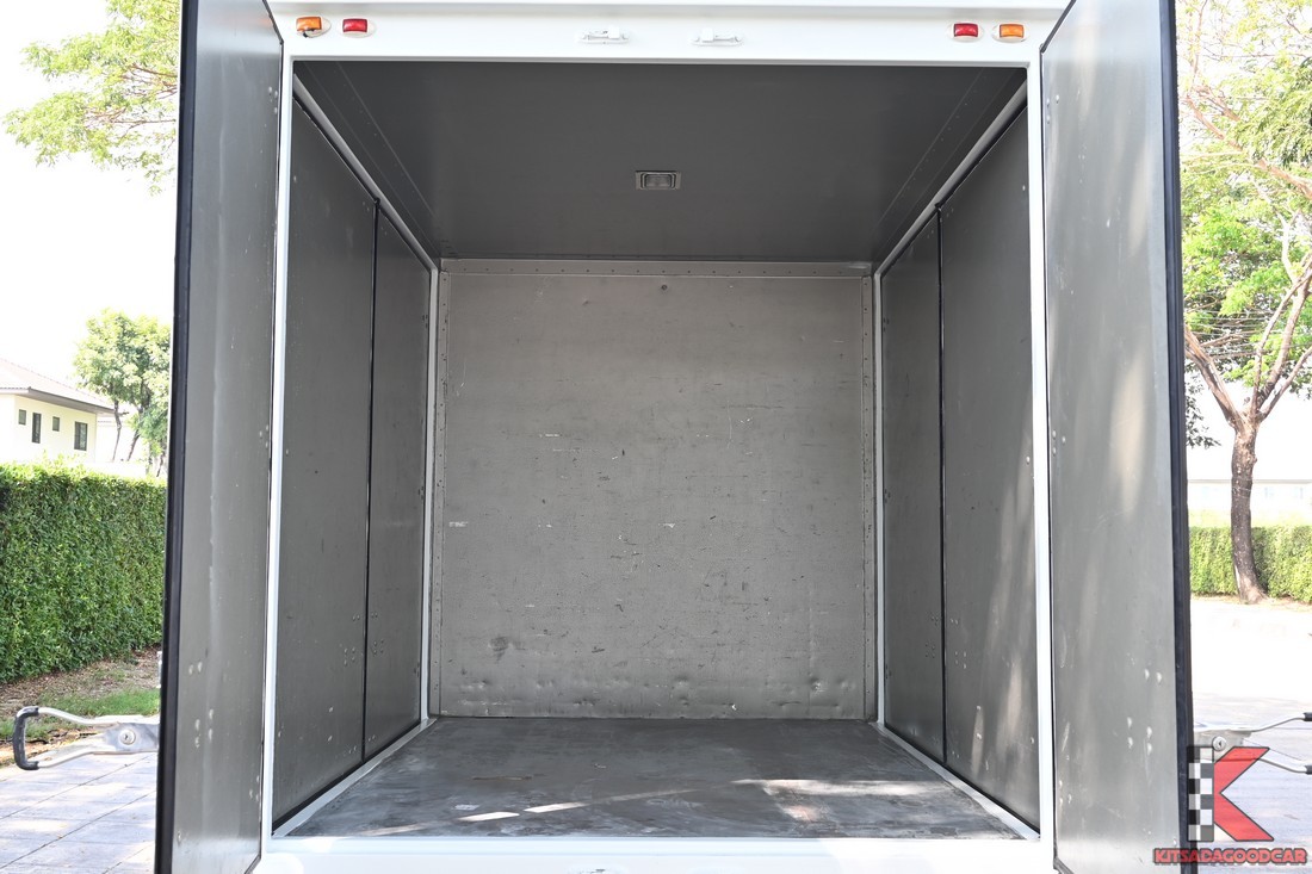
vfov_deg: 36.9
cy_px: 437
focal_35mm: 36
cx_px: 656
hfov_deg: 53.1
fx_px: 1312
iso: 100
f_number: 6.7
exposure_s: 1/30
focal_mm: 24
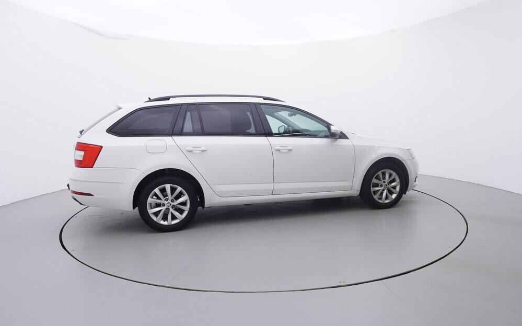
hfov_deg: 75.9
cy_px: 158
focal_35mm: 24
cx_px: 264
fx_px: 335
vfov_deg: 51.9
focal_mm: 15
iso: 200
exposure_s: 1/80
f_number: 5
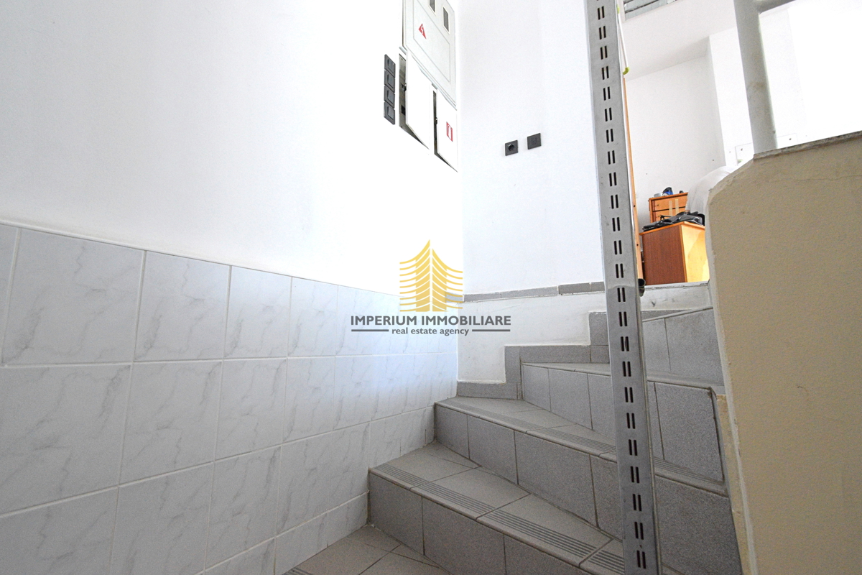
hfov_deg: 100.4
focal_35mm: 15
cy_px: 288
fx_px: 359
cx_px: 431
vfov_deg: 77.3
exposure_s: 1/10
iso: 3200
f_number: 10
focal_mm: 10
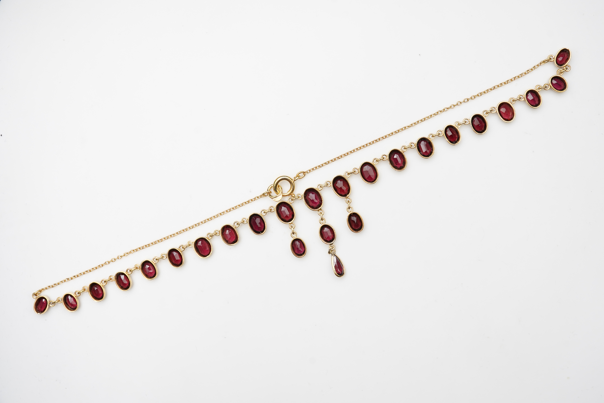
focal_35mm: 45
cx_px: 302
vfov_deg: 29.9
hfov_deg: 43.6
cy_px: 202
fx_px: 755
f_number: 18
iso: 640
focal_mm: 30
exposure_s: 1/125
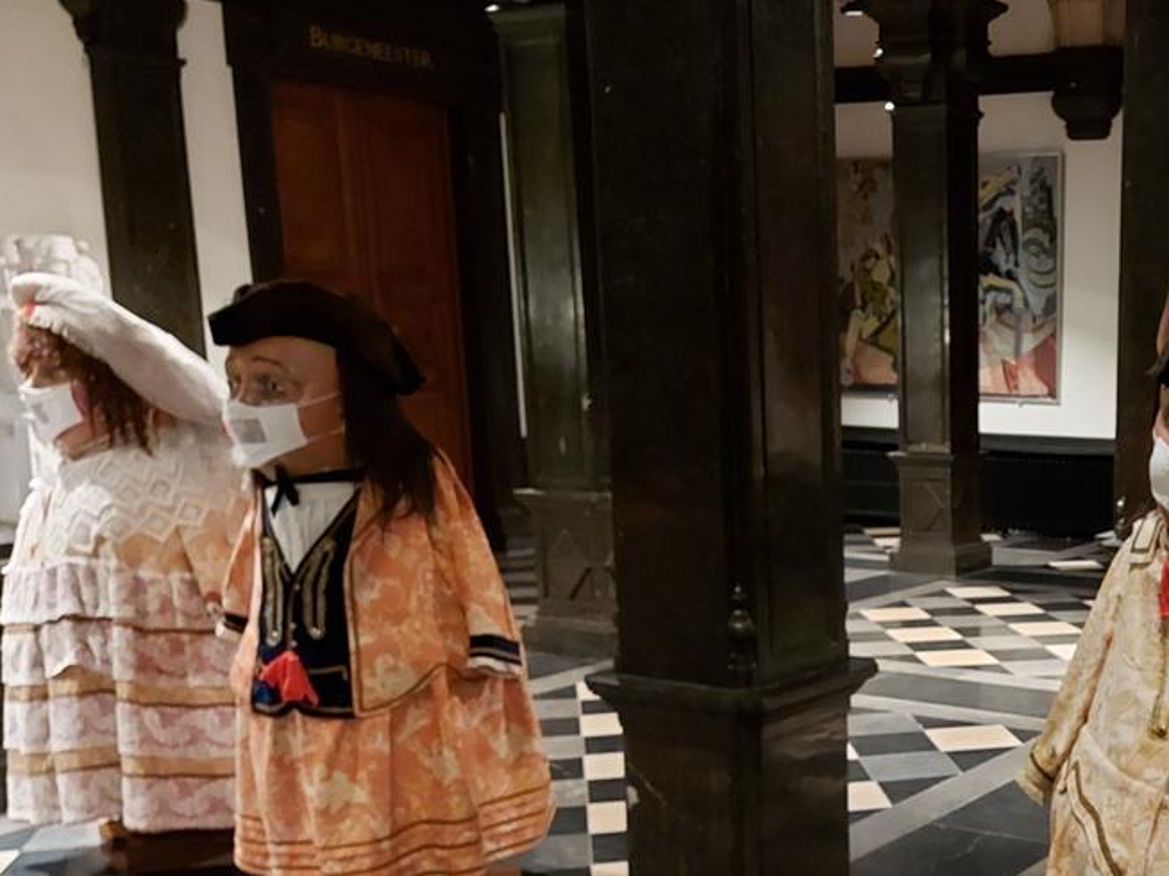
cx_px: 1042
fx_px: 1587
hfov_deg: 37.9
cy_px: 679
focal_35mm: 47
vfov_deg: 30.2
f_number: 1.8
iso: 800
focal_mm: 5.23
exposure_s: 1/20
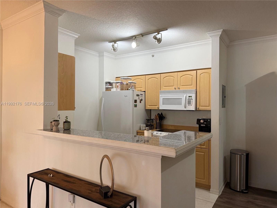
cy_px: 104
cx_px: 138
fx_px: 192
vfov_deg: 56.8
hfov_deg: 71.6
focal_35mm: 24
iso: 250
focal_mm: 6.76
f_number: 1.78
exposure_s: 1/60
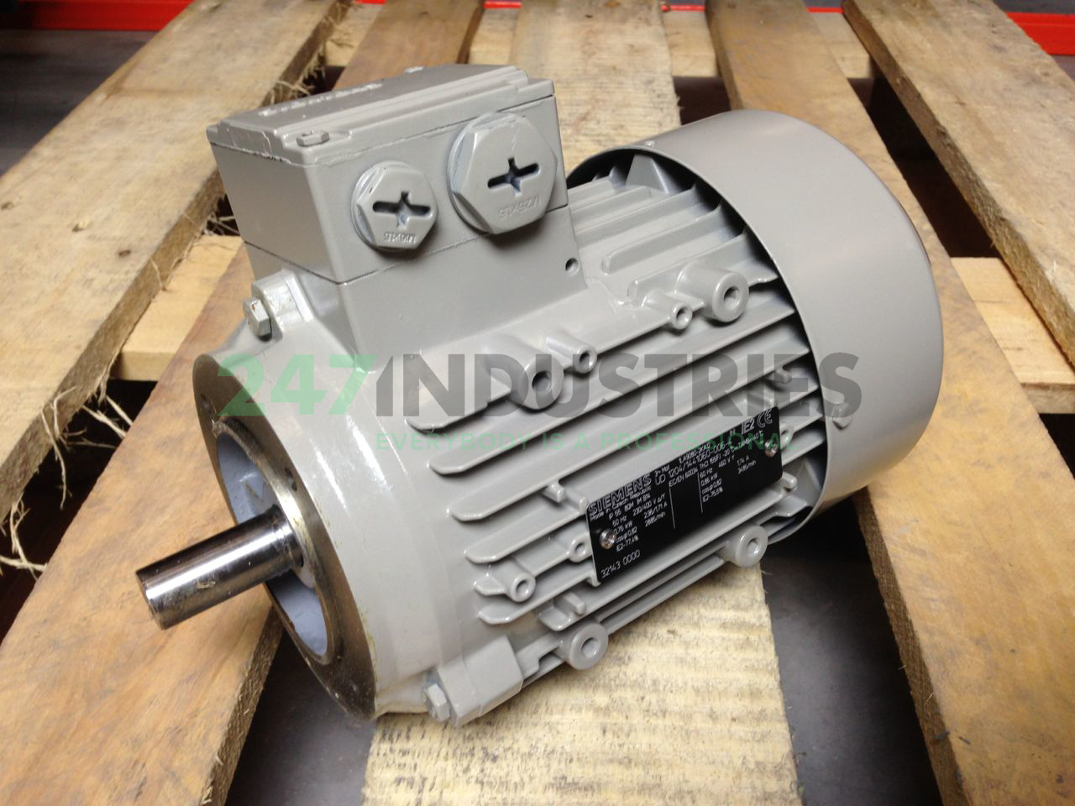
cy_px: 403
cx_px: 538
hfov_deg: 55.4
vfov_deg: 42.9
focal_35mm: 33
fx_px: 1025
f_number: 2.4
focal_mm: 4.12
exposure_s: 1/20
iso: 50
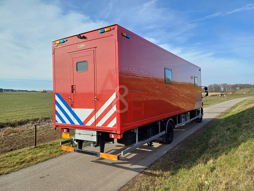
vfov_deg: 54.9
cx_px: 127
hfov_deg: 69.4
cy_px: 96
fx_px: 183
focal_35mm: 25
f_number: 1.8
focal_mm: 4.65
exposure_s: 1/601
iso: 50
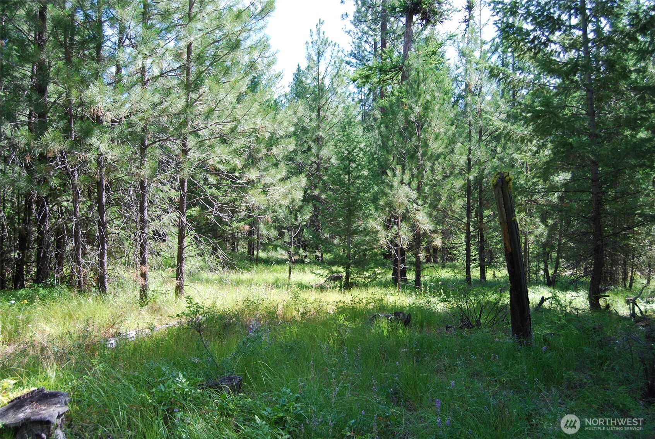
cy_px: 220
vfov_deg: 40.1
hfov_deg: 57.2
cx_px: 328
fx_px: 601
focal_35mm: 33
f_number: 5.6
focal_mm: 22
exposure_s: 1/125
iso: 160
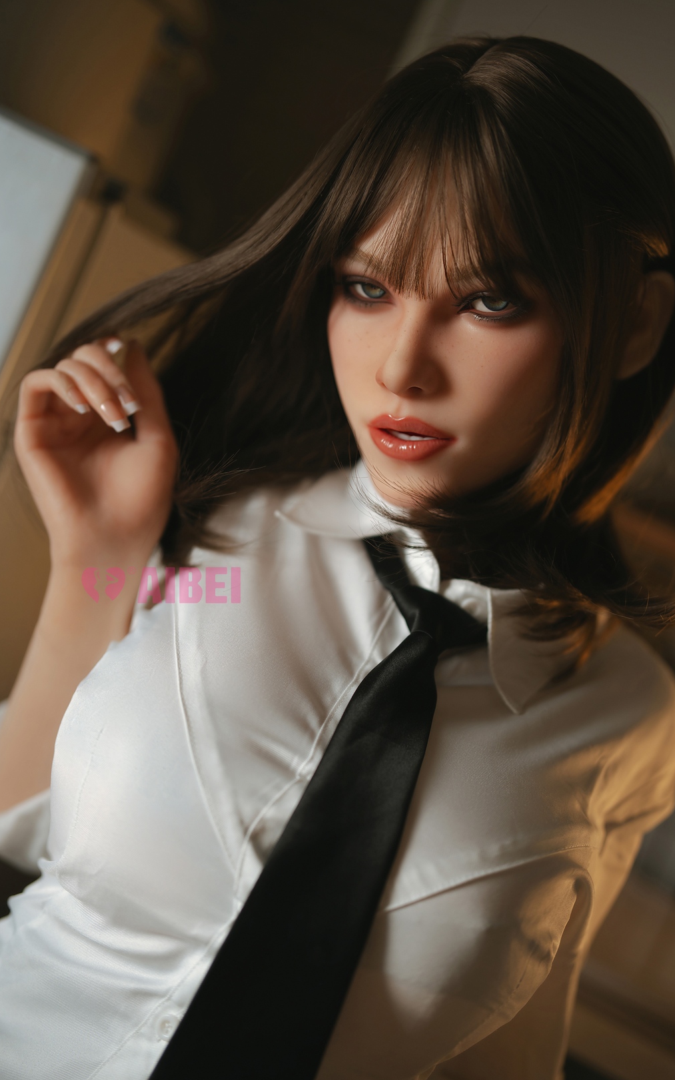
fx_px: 1531
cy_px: 546
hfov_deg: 24.9
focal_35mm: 52
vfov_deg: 38.9
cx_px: 354
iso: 100
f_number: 1.4
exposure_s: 1/500
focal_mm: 50
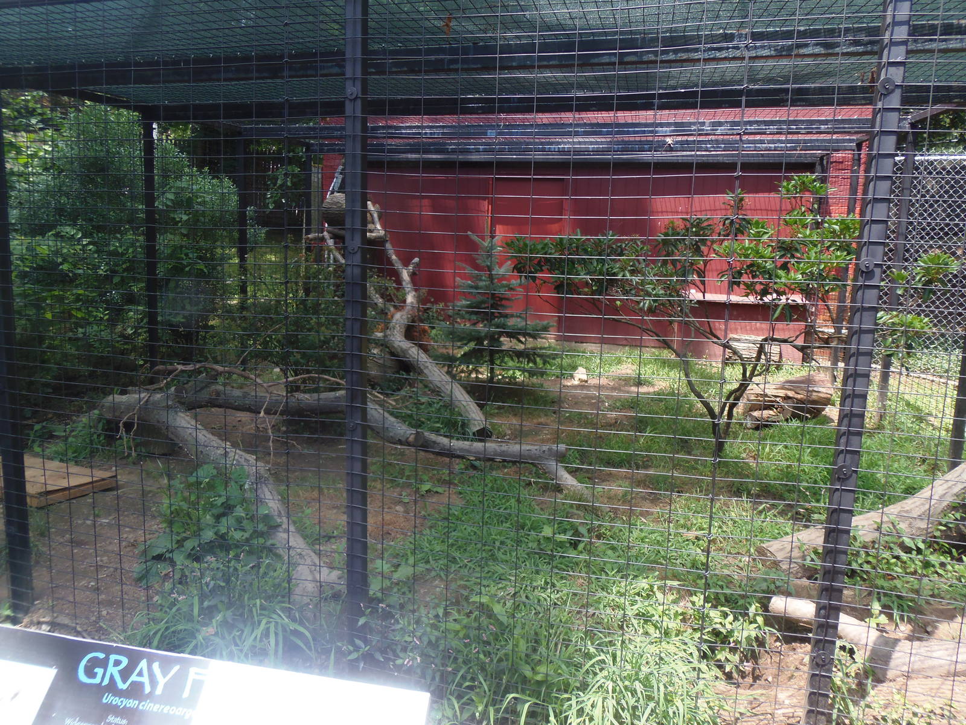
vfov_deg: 56.8
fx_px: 670
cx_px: 483
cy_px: 362
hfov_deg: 71.6
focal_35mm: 24
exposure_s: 1/200
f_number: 2.9
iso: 64
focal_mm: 4.3
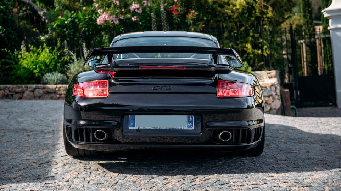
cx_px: 161
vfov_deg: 20.7
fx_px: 524
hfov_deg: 36.0
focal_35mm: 58
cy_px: 75
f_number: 3.2
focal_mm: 52
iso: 400
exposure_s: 1/800
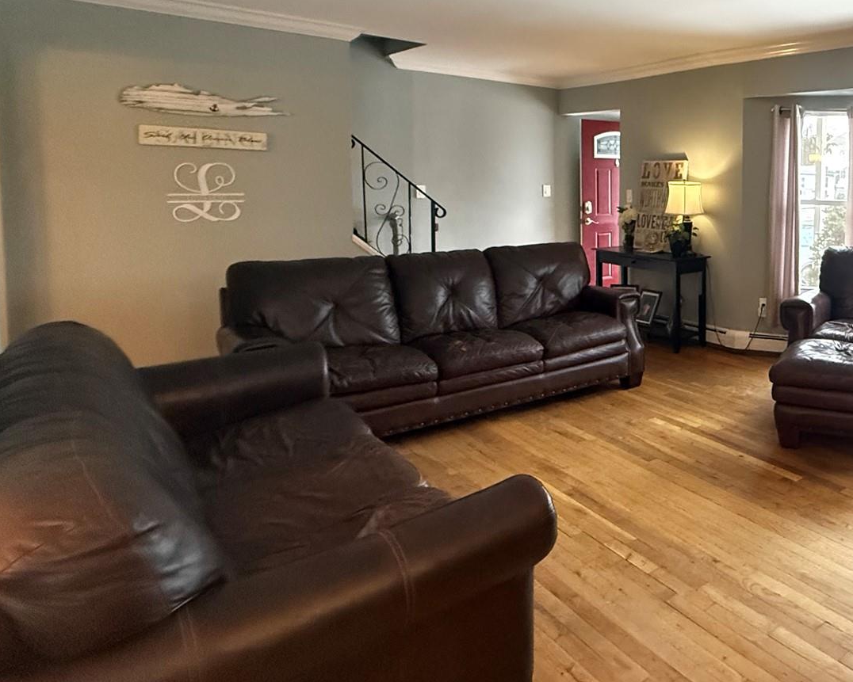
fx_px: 656
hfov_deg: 56.7
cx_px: 771
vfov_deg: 53.6
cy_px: 214
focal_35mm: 26
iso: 800
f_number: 2.2
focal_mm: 2.22
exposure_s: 1/60
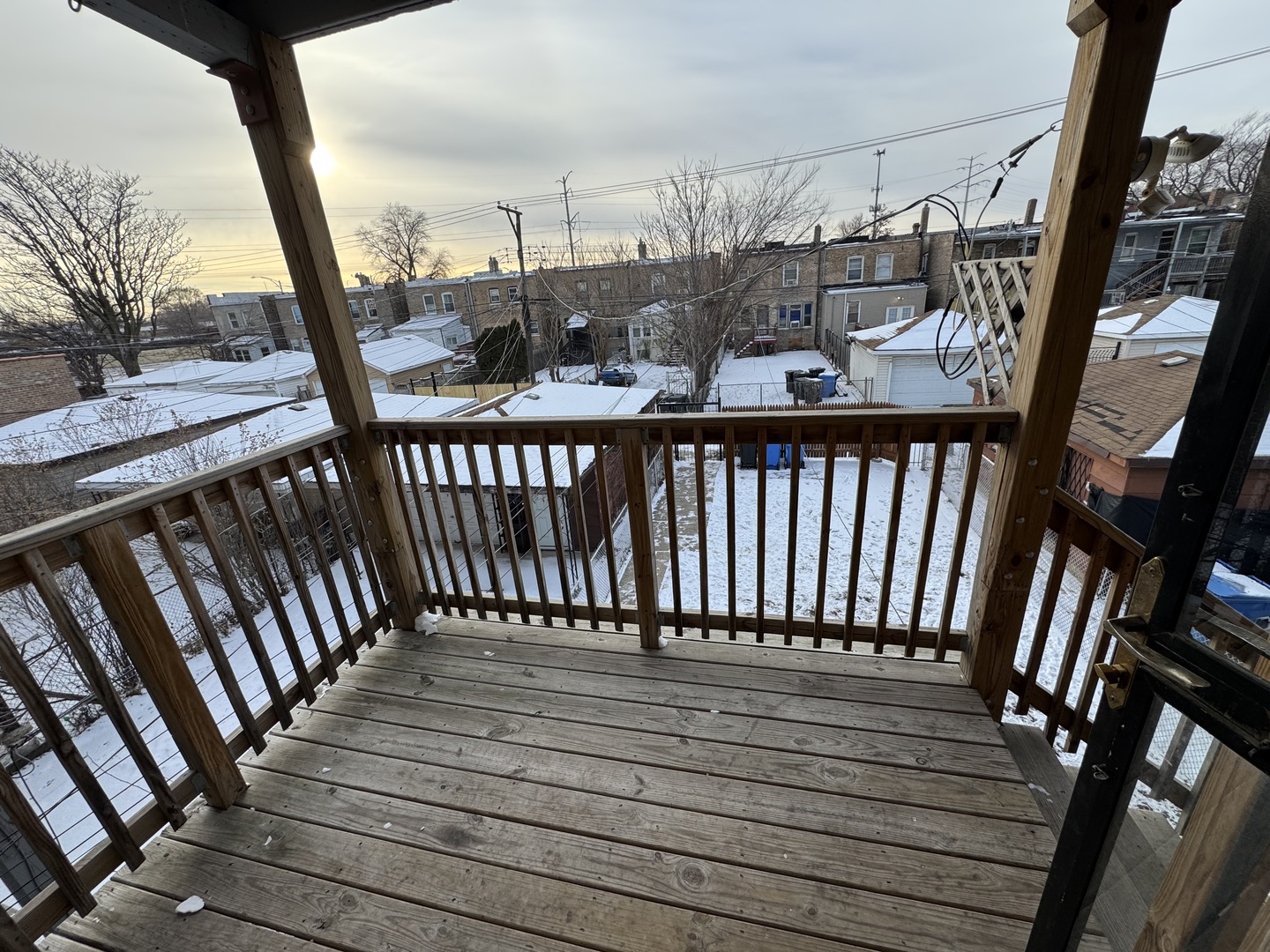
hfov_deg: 102.1
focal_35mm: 14
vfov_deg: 85.7
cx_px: 635
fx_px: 514
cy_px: 476
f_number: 2.2
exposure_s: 1/473
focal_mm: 2.22
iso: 40
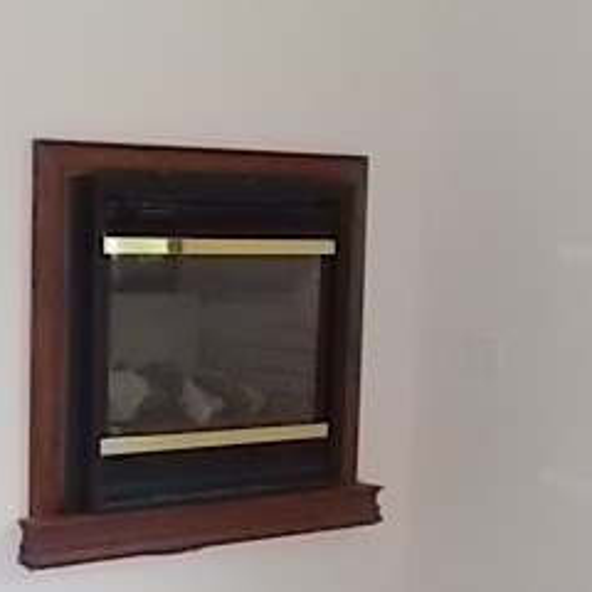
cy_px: 466
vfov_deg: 18.7
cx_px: 143
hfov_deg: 18.7
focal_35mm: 92
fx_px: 1780
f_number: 3.9
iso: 320
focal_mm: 6.9
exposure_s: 1/30
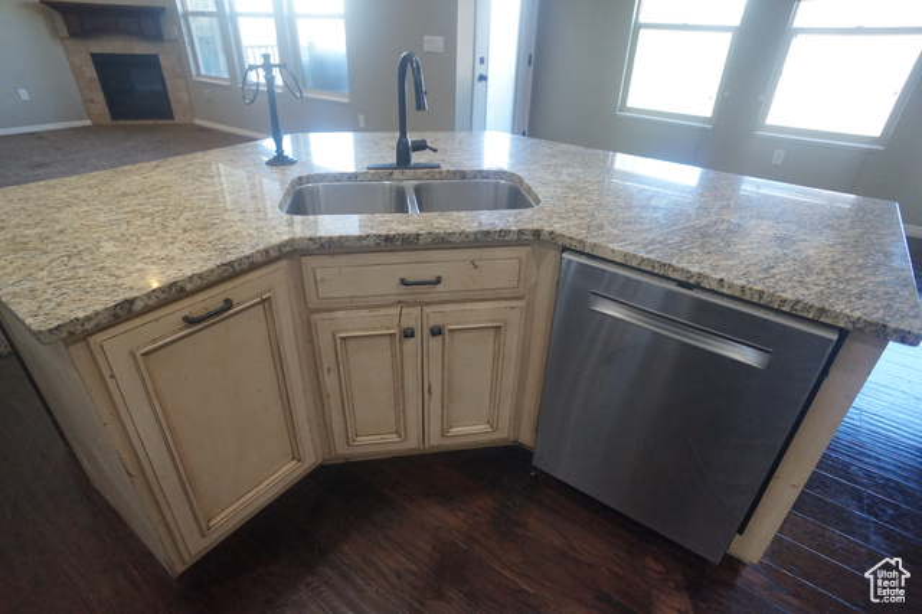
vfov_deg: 53.1
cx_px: 461
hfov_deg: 73.8
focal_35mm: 24
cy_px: 307
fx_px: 614
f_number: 3.5
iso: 1600
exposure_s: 1/160
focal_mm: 16
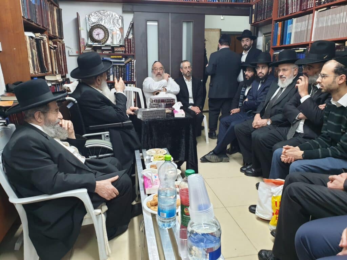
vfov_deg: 53.1
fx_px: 261
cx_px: 174
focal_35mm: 26
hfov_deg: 67.3
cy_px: 130
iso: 250
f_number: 2.4
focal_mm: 4.3
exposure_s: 1/50
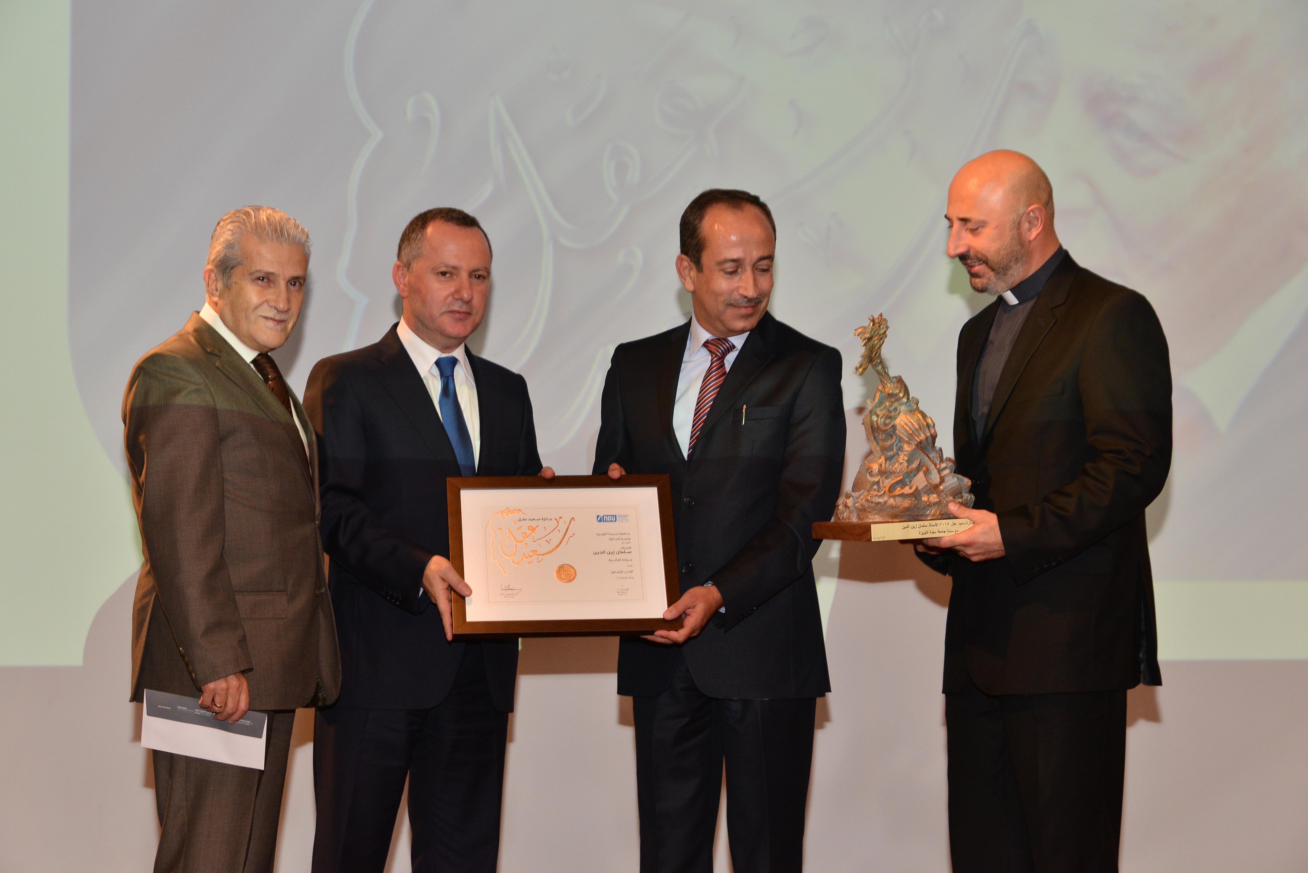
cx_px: 659
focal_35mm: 79
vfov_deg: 17.3
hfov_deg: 25.7
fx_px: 2871
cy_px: 435
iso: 1250
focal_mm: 78
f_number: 6.3
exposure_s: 1/80
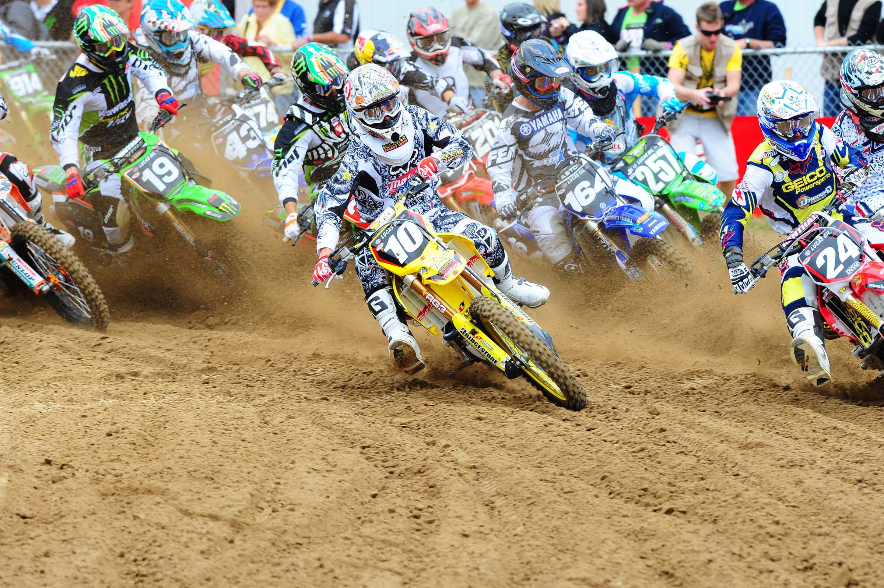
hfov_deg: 6.9
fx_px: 7362
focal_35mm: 300
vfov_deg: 4.6
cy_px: 294
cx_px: 442
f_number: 5.6
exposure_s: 1/1000
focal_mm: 300
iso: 640
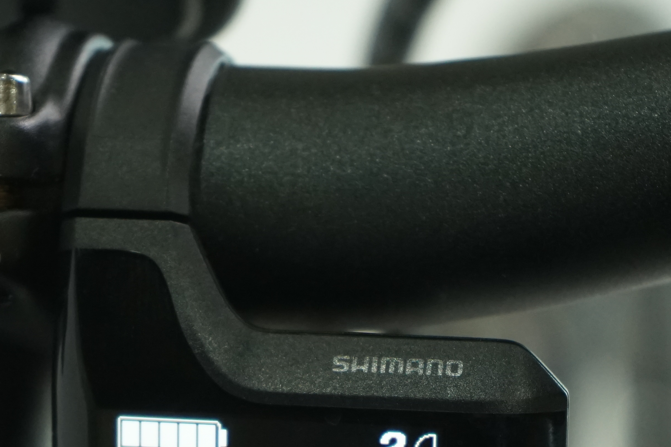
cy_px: 487
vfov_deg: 7.9
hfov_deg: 11.9
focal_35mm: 173
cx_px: 321
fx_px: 3224
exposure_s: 1/200
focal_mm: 70
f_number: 5.6
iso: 1600
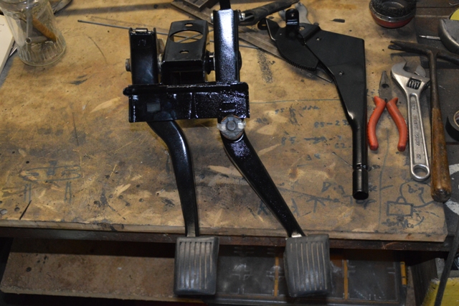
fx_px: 612
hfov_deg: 41.1
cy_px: 153
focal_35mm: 48
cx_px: 230
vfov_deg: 28.0
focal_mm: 32
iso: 3200
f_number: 4.2
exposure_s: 1/60
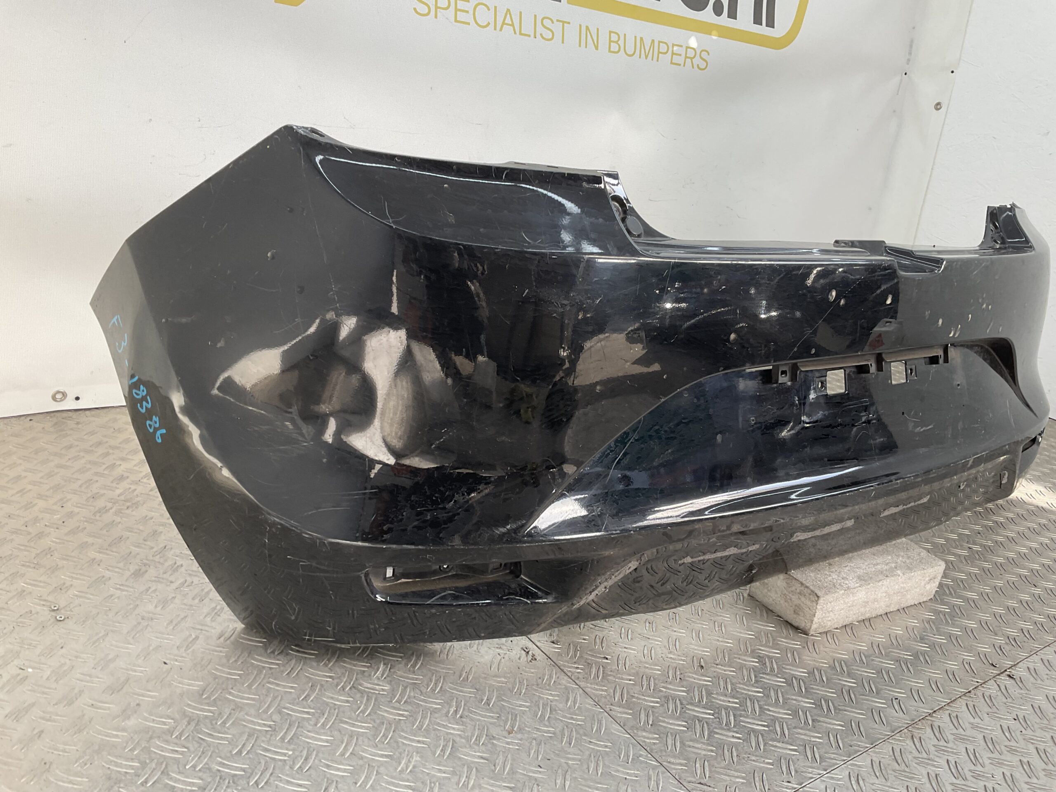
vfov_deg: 48.2
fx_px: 885
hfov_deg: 61.7
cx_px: 528
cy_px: 396
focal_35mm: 29
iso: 20
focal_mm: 3
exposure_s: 1/120
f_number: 1.8
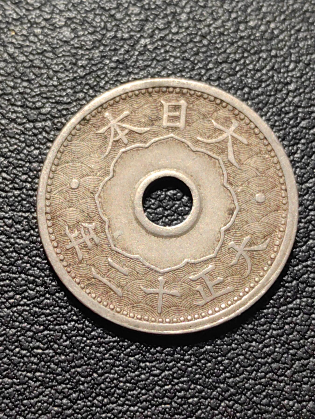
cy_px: 210
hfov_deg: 18.0
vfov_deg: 23.8
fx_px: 995
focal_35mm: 82
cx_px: 158
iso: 100
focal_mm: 5.75
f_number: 2
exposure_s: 1/100
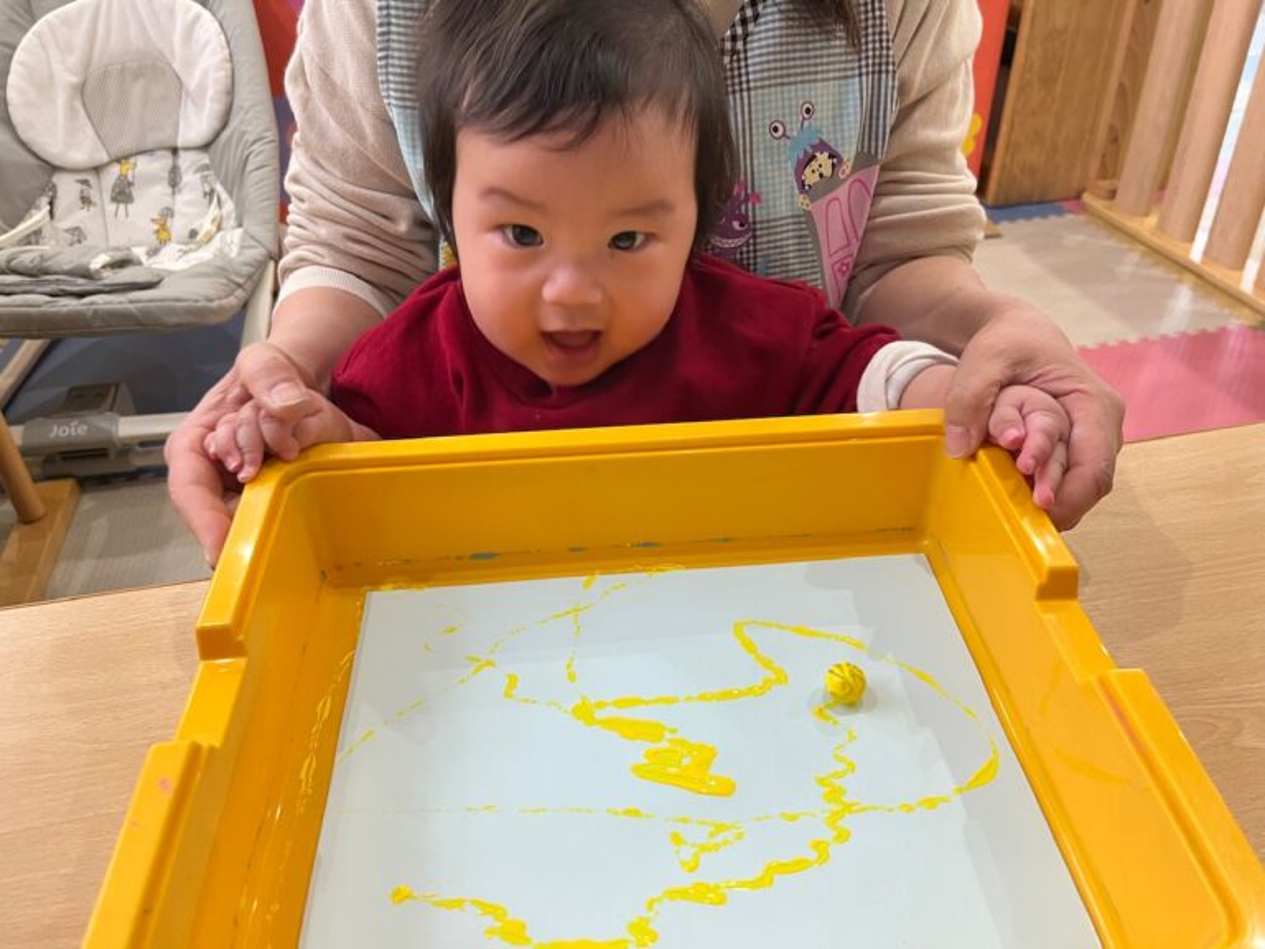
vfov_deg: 53.1
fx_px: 950
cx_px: 632
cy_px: 474
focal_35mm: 26
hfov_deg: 67.3
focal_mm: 5.1
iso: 200
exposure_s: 1/60
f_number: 1.6
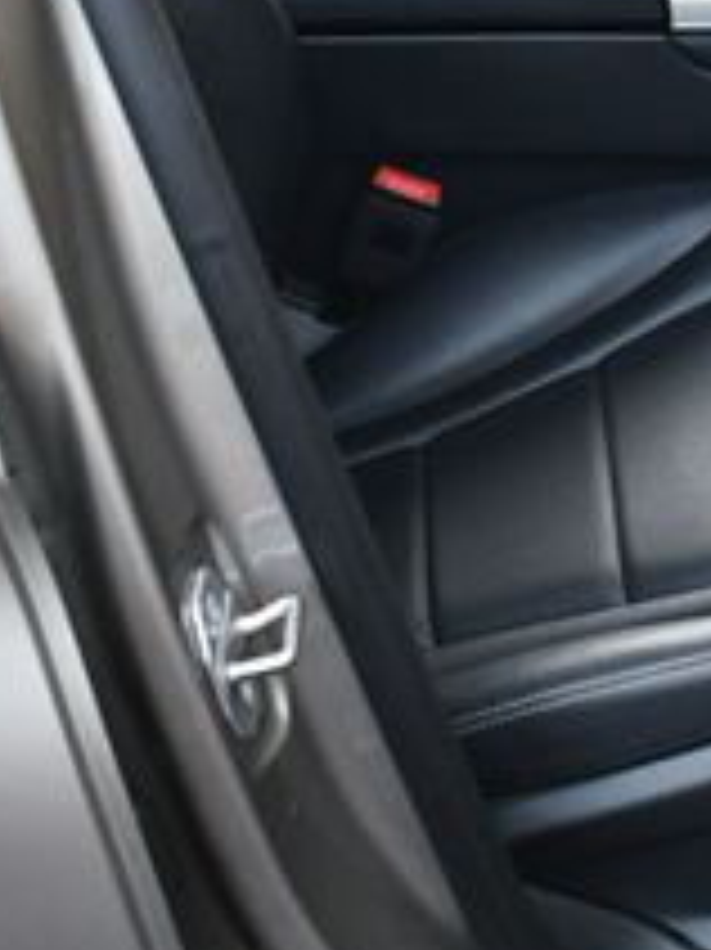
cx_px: 945
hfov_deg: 13.5
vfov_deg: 18.4
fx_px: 2878
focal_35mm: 105
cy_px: 108
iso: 800
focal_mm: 18
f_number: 3.5
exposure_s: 1/250
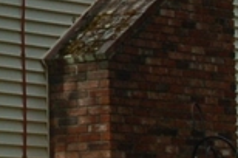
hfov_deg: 7.3
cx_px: -131
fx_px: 1841
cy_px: -69
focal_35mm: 279
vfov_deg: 4.9
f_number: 9
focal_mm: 28
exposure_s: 1/320
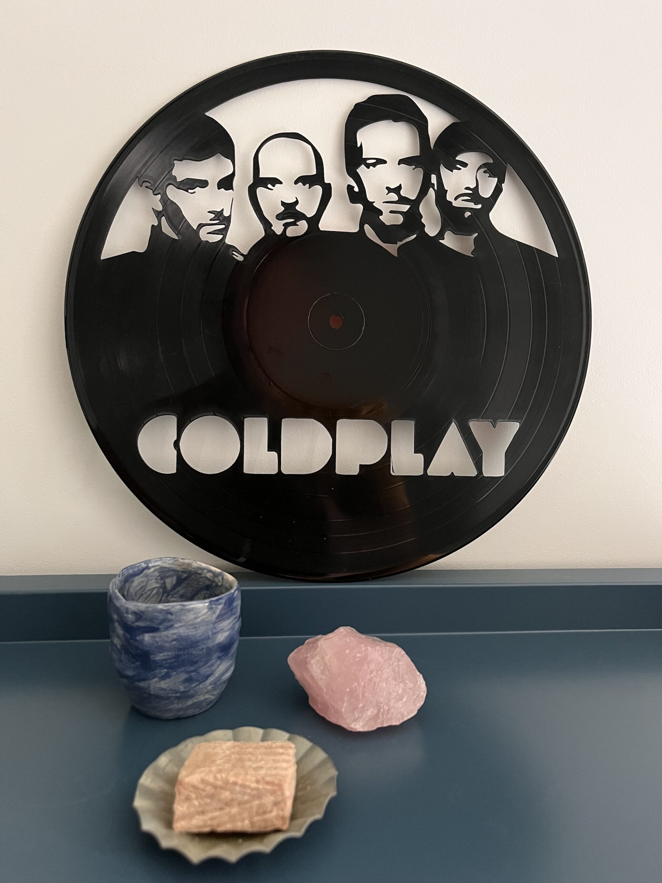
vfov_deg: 67.3
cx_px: 331
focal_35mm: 26
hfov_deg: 53.1
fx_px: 663
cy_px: 442
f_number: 1.6
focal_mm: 5.1
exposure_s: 1/60
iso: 500
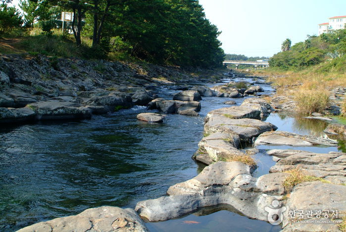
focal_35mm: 42
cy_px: 116
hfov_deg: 46.3
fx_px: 404
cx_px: 173
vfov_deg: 32.0
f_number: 8
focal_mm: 28
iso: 400
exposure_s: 1/250
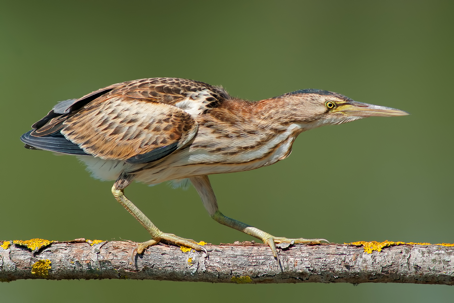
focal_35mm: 630
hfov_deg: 3.3
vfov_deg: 2.2
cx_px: 227
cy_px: 152
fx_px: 7946
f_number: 7.1
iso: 560
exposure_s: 1/1603
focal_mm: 420
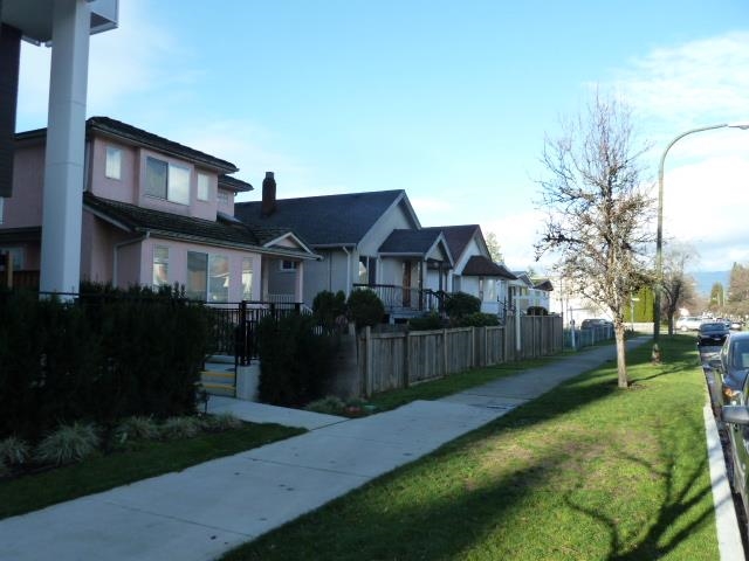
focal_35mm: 29
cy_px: 280
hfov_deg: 61.7
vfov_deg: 48.2
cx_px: 374
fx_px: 627
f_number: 4
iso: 125
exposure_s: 1/250
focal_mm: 4.7
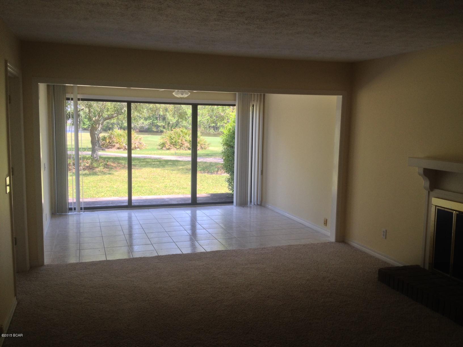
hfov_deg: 52.6
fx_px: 468
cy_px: 174
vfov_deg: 40.7
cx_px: 232
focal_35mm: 35
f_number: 2.4
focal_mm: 4.28
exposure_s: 1/127
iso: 50
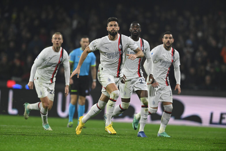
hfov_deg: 5.2
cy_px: 76
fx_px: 2511
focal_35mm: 400
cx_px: 113
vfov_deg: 3.4
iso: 3200
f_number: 3.5
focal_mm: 400
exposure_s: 1/2000
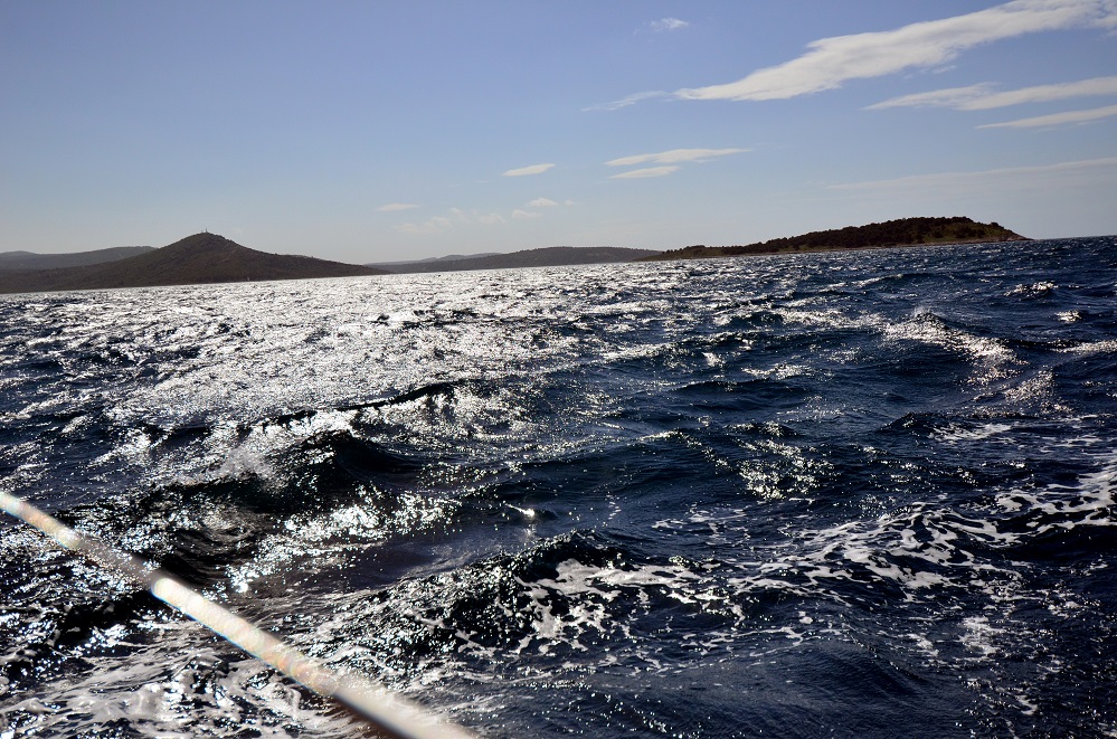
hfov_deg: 53.2
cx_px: 558
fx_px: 1114
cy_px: 370
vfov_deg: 36.7
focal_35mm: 36
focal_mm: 24
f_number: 4.5
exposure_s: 1/8000
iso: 450
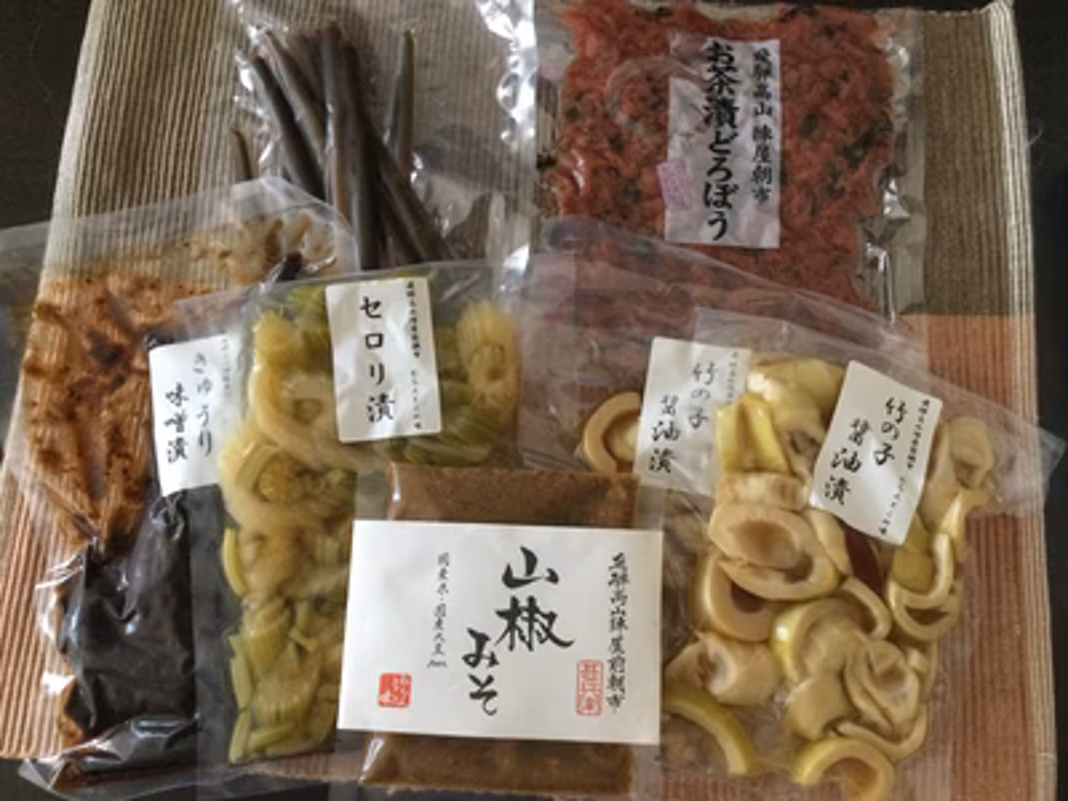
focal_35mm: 31
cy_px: 400
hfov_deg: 58.4
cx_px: 534
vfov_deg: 45.4
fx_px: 956
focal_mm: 3.3
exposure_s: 1/24
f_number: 2.4
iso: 200
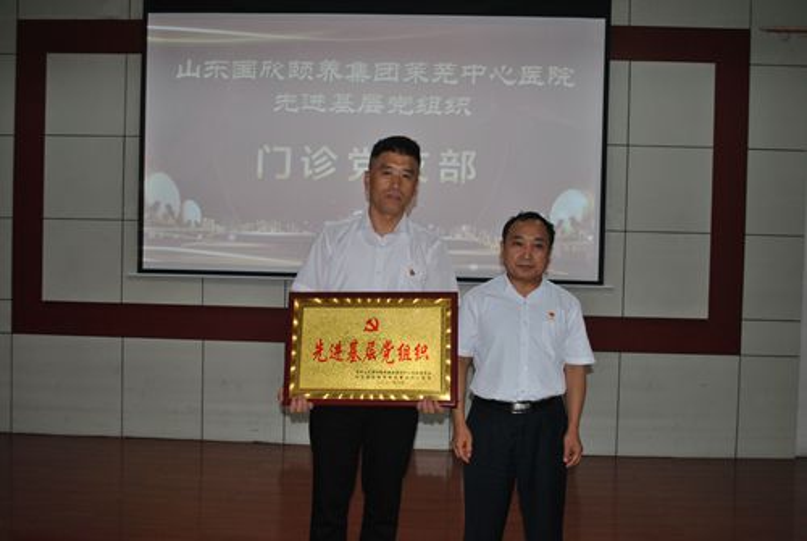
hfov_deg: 53.1
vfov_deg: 37.0
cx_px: 404
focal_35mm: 36
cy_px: 270
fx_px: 808
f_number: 4
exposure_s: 1/60
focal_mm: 24
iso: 200
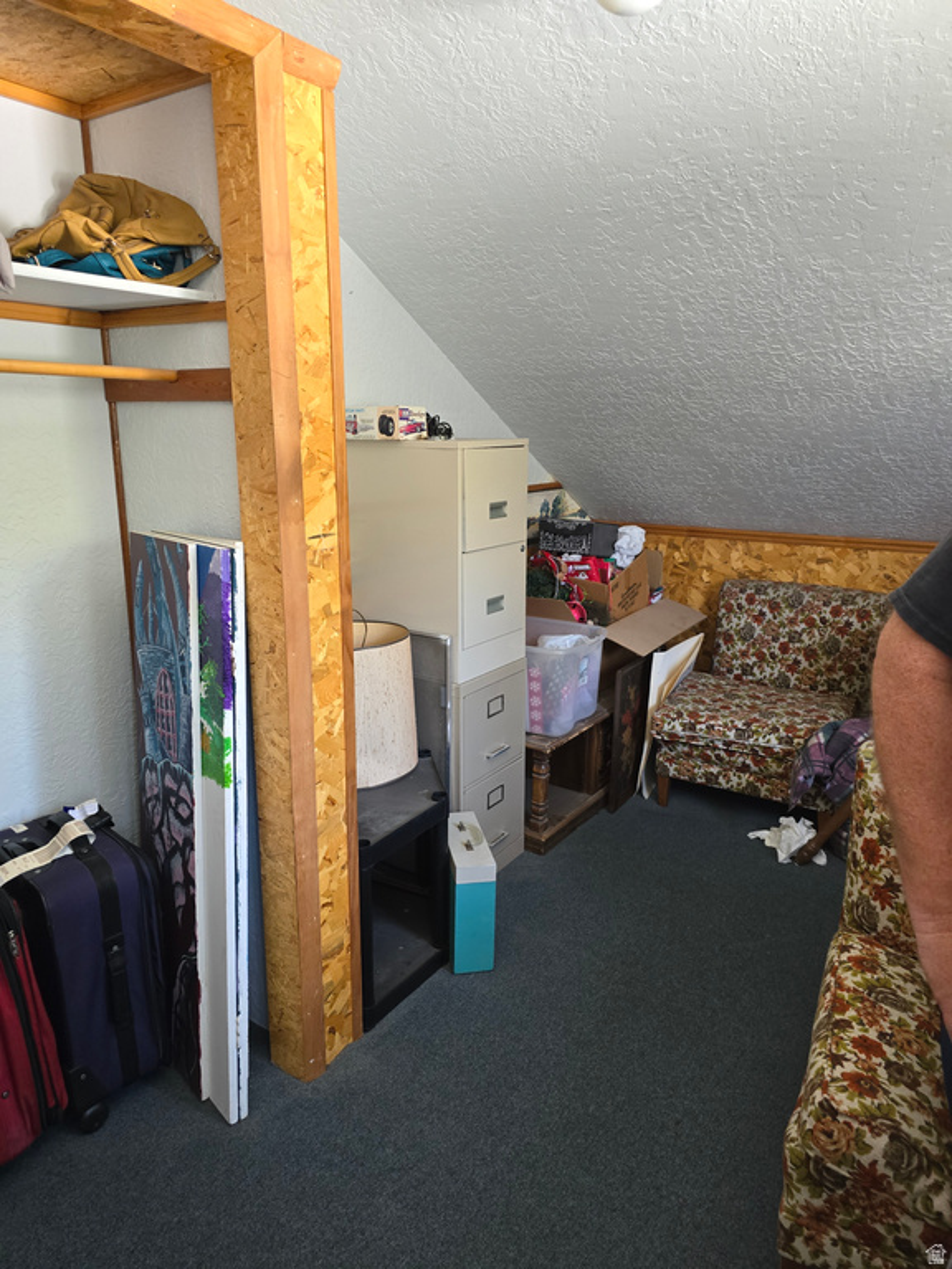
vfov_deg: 73.9
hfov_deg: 58.9
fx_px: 843
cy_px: 634
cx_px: 476
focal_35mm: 23
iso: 500
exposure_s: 1/120
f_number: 1.7
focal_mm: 6.3
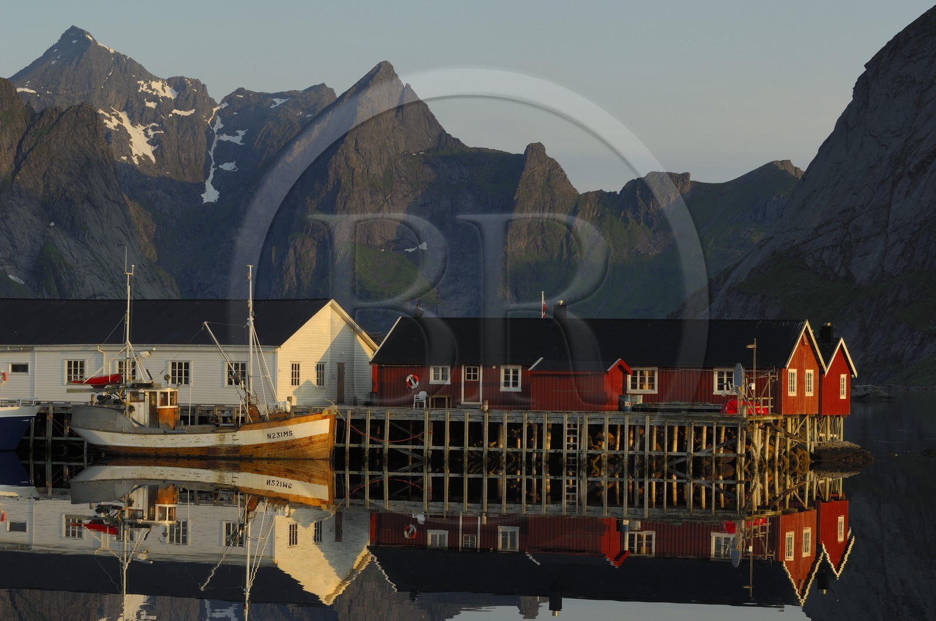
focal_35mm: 105
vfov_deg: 13.0
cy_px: 310
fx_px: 2726
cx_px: 468
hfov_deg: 19.5
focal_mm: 70
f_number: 10
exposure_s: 1/50
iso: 100
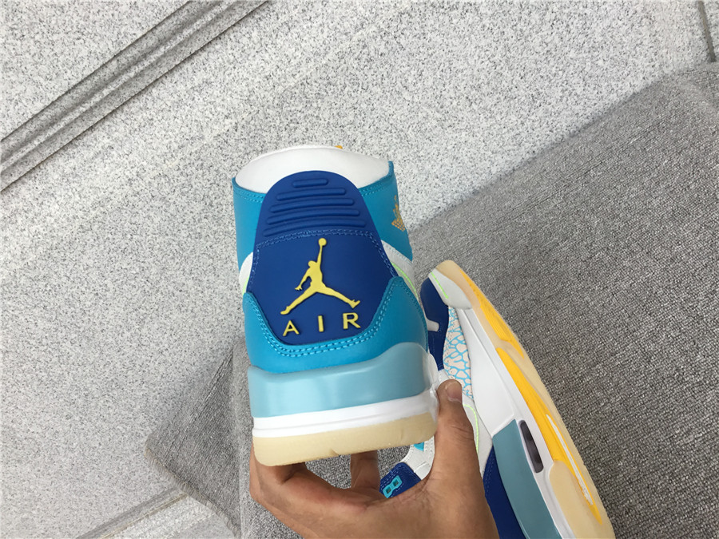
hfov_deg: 58.4
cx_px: 360
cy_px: 270
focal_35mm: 31
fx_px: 644
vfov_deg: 45.4
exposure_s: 1/100
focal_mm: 3.3
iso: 32
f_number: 2.4
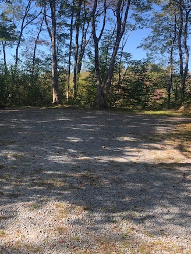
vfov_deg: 45.7
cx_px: 43
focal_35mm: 41
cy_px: 138
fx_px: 301
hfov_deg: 34.3
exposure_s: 1/296
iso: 20
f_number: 1.8
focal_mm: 4
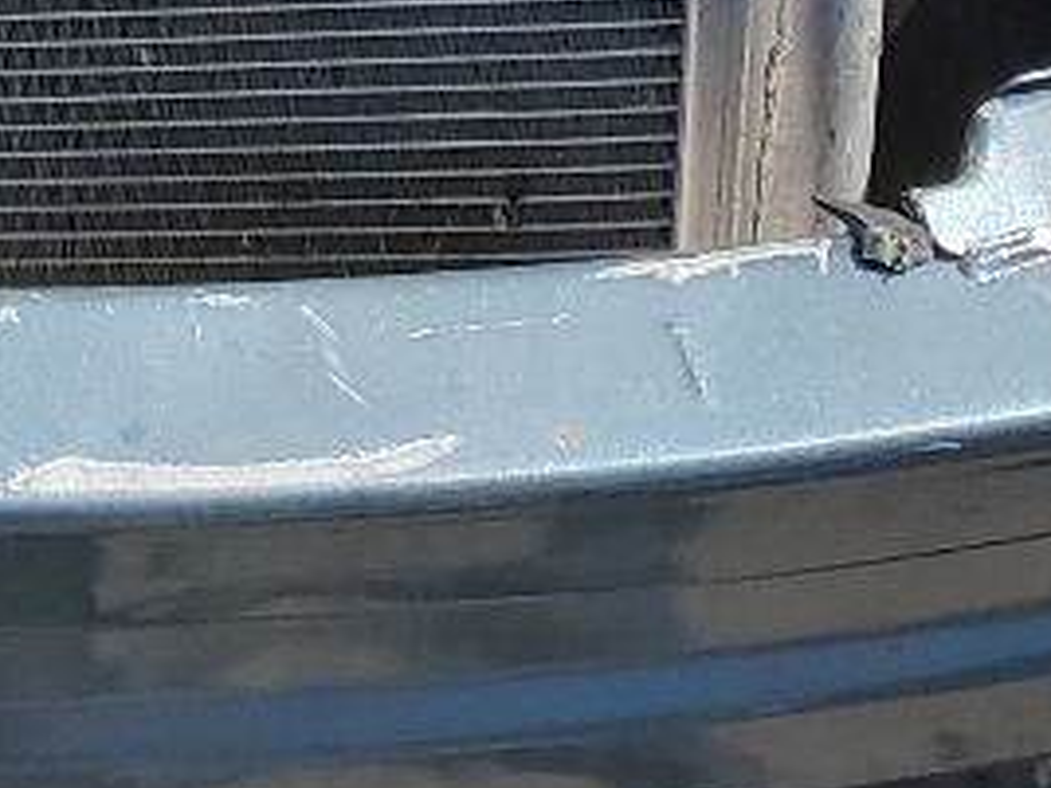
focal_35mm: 155
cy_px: -1133
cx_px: -482
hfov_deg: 12.2
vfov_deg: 8.7
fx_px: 4706
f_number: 1.5
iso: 50
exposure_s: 1/2500
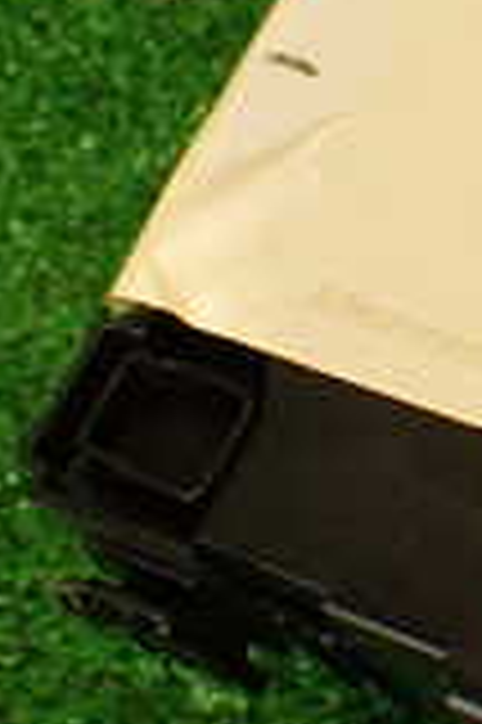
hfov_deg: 10.4
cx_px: 878
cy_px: 153
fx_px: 2496
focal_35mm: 124
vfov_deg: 16.4
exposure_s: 1/40
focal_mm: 5.79
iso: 200
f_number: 2.4
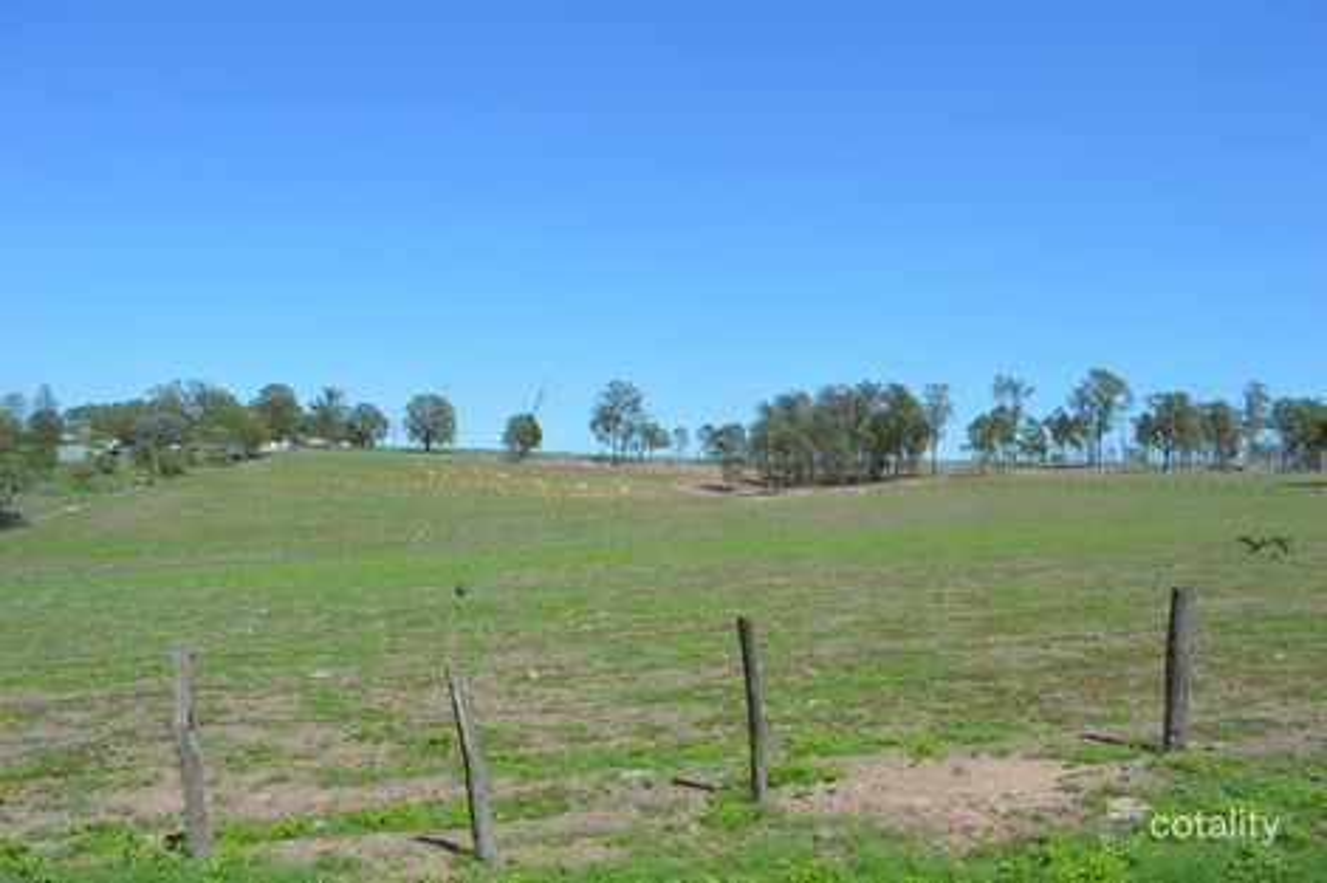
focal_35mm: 27
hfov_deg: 67.4
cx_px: 664
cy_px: 442
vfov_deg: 47.9
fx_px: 995
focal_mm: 18
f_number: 9
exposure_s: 1/320
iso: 100
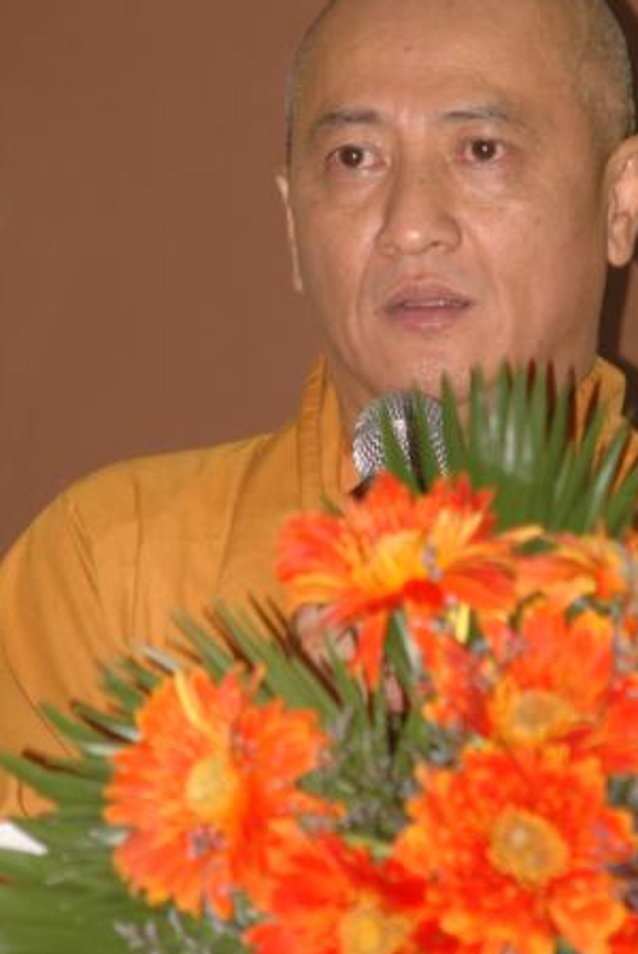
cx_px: 433
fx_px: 17012
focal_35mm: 641
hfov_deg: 2.1
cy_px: 357
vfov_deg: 3.2
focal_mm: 300
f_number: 5.6
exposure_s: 1/50
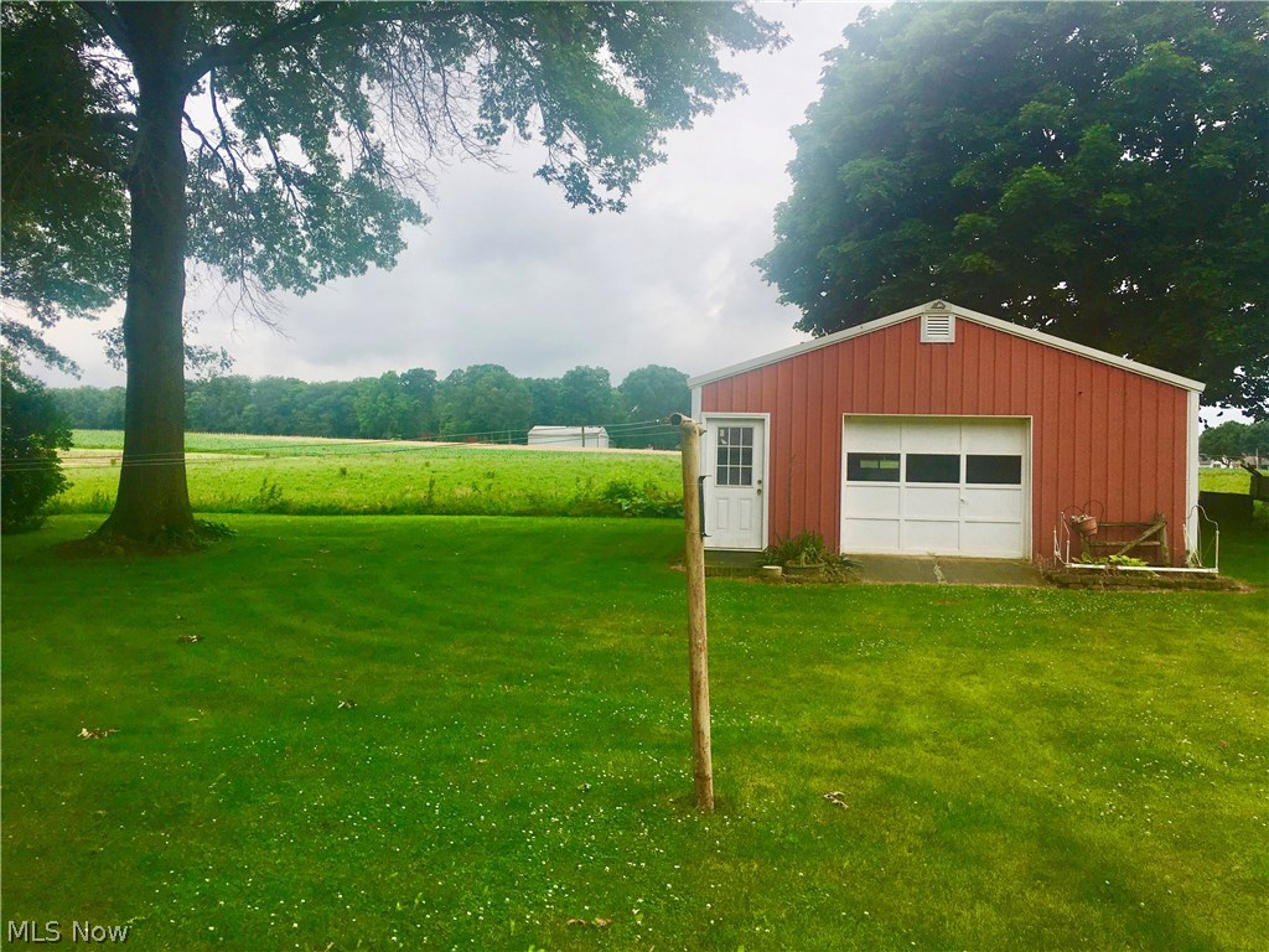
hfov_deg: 61.7
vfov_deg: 48.2
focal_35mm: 29
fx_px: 1063
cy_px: 476
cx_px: 634
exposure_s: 1/1304
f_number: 2.2
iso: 25
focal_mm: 4.15
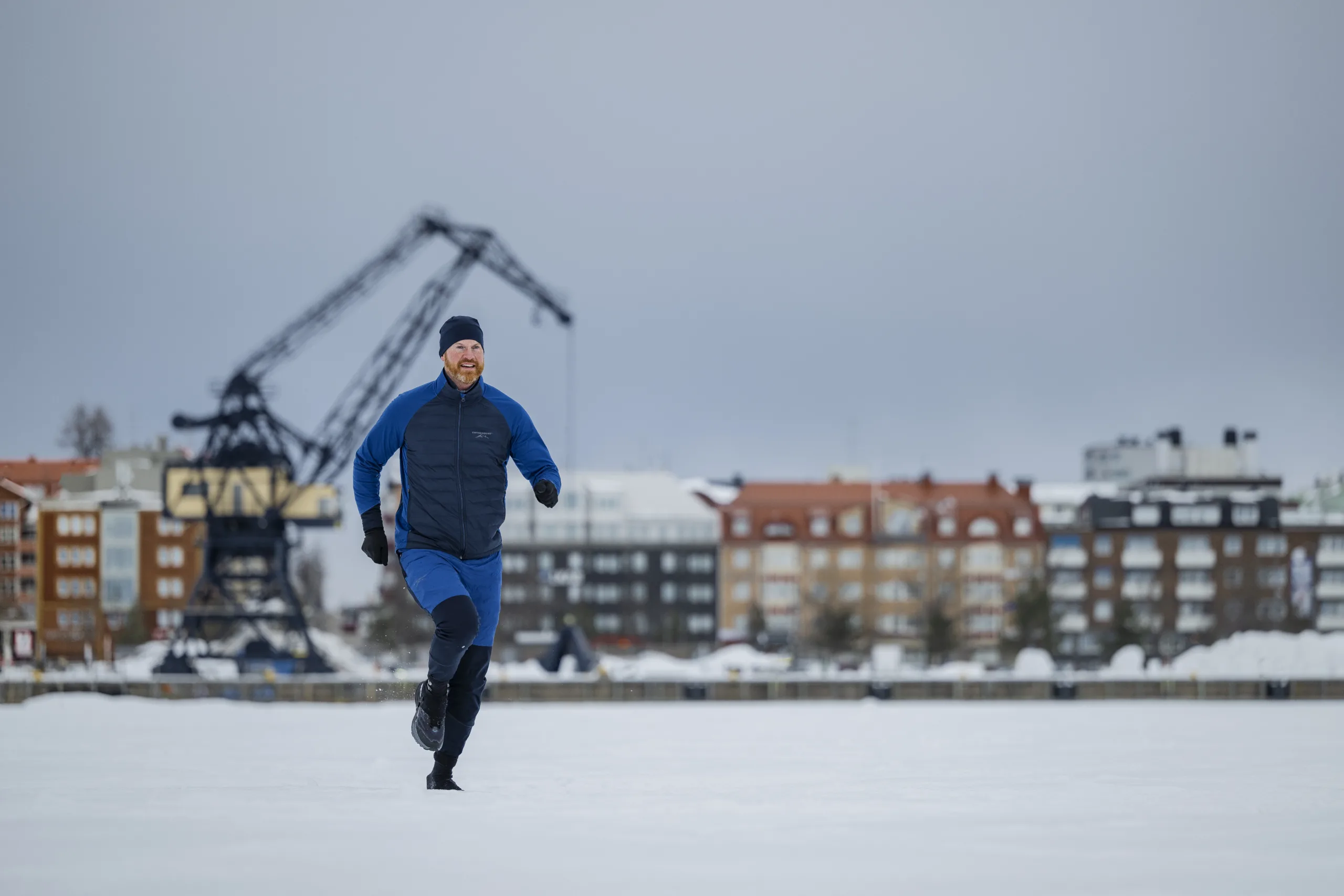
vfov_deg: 9.8
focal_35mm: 140
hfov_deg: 14.7
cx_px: 672
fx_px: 5227
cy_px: 448
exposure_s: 1/800
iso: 160
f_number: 2.8
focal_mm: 140
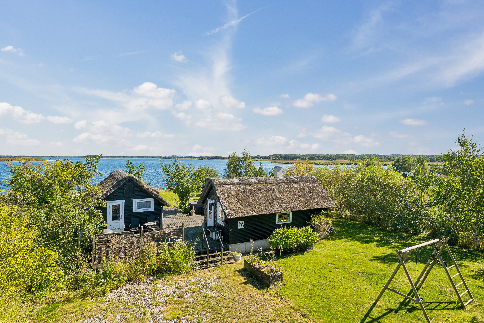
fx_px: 243
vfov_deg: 67.1
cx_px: 242
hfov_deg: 89.7
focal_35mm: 18
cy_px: 162
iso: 800
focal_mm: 18.1
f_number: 7.1
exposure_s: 1/1250
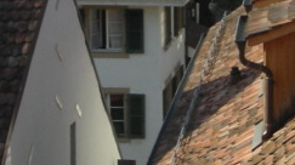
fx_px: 1258
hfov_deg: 13.4
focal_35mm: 161
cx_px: 147
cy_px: -22
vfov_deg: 7.5
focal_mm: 5.8
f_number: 8.5
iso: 50
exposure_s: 1/53.6
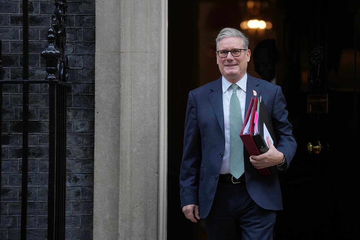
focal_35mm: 200
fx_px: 2000
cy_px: 120
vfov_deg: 6.9
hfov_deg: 10.3
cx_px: 180
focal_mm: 200
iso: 500
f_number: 2.8
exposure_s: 1/800
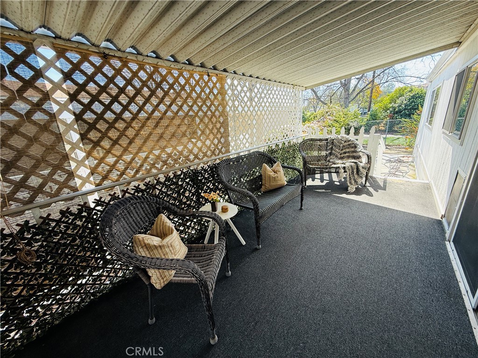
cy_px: 179
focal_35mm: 14
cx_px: 239
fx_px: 193
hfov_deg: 102.1
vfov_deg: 85.7
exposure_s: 1/155
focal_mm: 2.22
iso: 64
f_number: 2.2
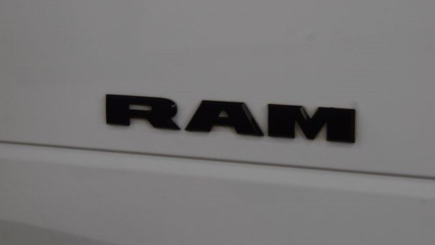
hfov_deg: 25.9
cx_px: 218
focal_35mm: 82
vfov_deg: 14.7
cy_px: 120
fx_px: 946
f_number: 8
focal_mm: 52
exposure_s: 1/60
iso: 1000
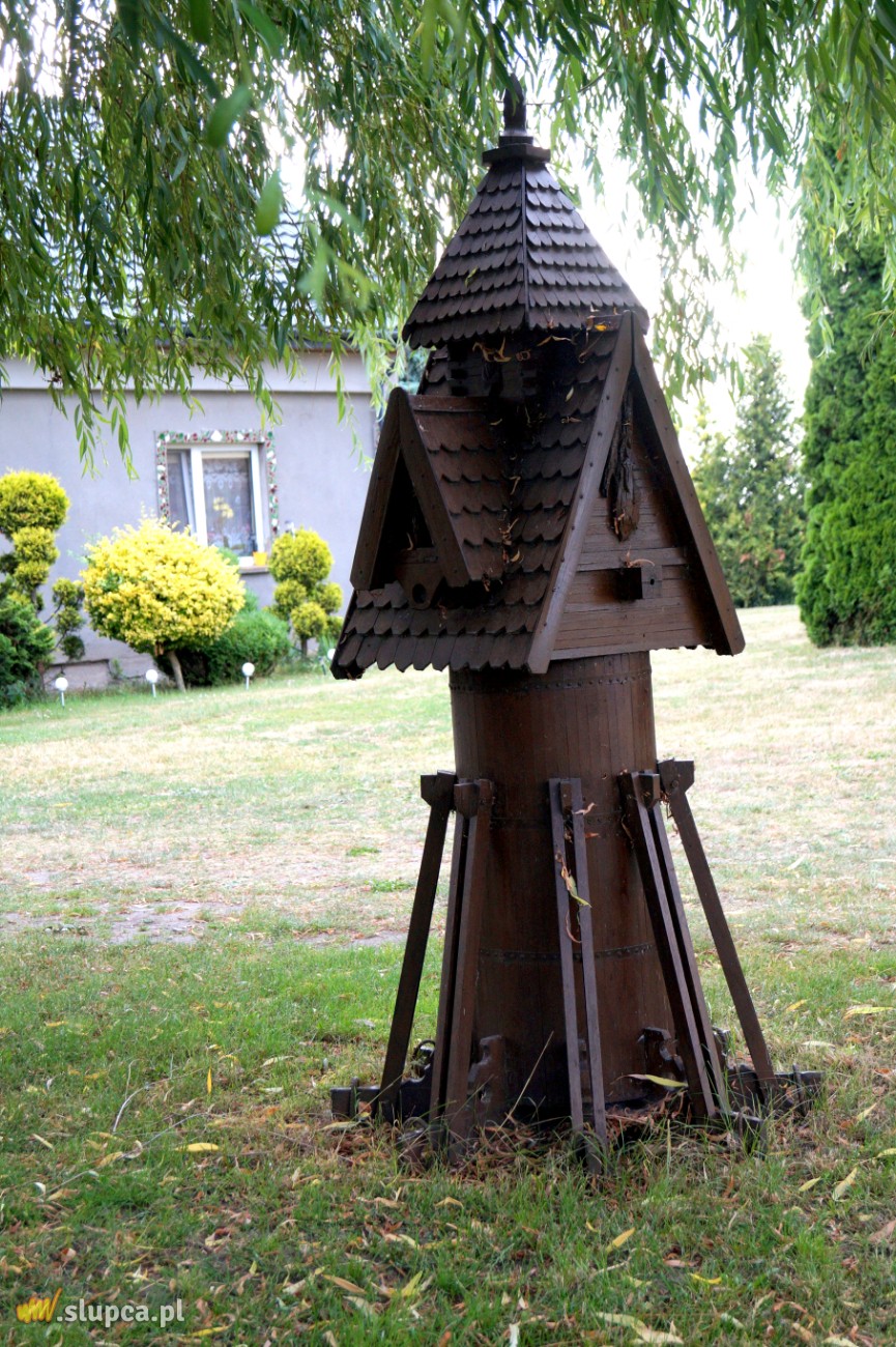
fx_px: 1962
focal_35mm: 52
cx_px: 448
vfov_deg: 37.9
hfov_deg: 25.7
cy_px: 674
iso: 500
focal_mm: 35
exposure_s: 1/160
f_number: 5
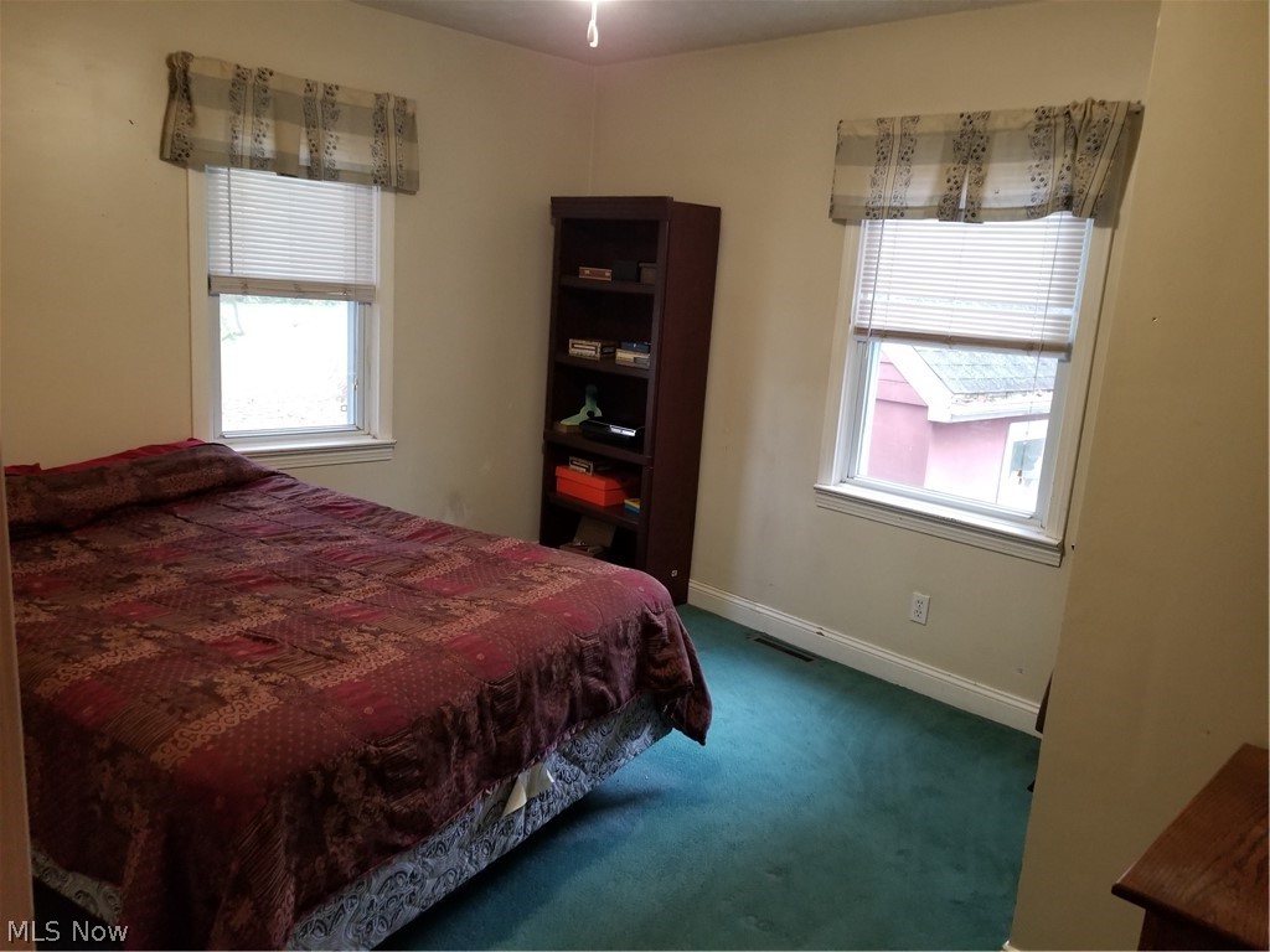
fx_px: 954
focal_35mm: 26
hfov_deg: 67.3
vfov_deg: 53.1
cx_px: 635
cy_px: 476
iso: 250
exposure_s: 1/24
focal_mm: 4.3
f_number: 1.7
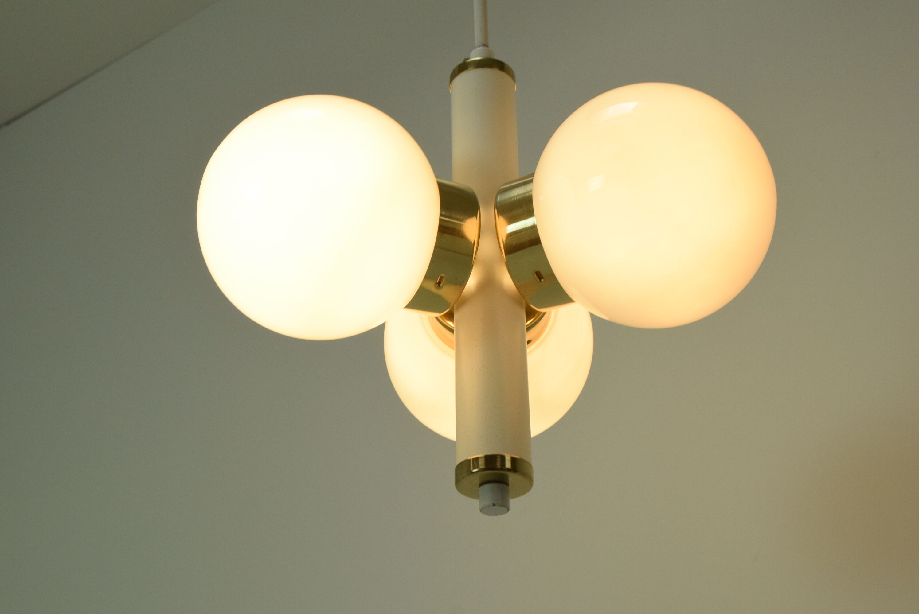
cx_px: 460
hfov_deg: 37.8
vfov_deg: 25.8
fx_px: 1341
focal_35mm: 52
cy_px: 307
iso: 1600
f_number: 9
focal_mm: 35
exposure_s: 1/320
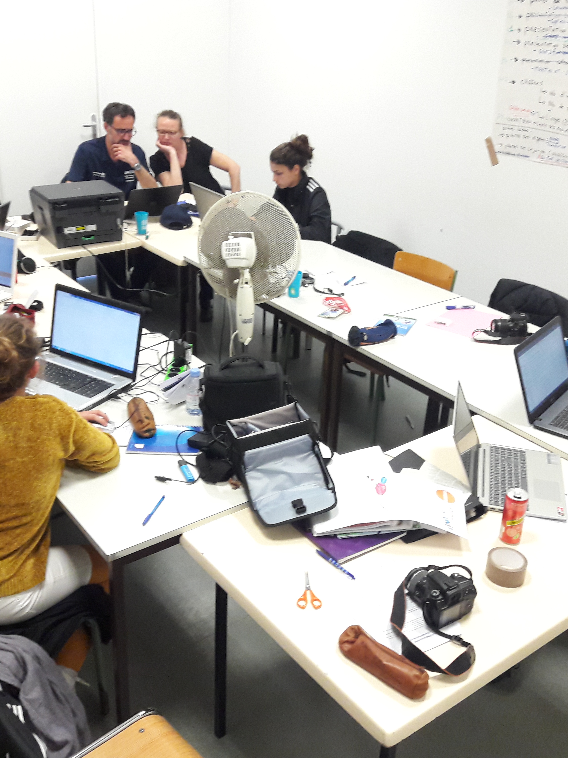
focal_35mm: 38
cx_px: 276
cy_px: 374
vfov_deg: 49.0
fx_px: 831
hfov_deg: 37.7
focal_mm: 3.7
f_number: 1.9
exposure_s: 1/33
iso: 200
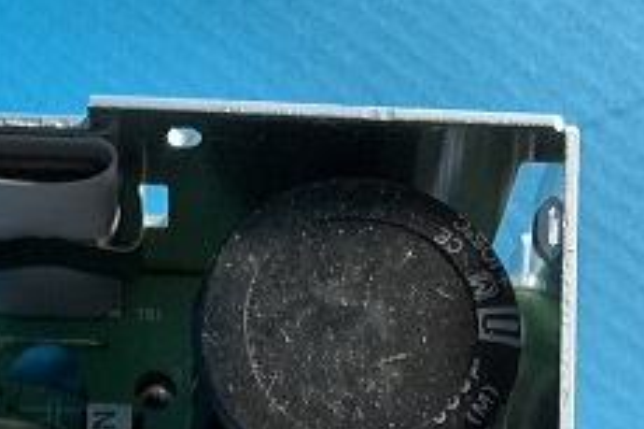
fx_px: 1698
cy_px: 986
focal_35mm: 95
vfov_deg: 12.0
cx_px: 197
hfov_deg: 21.4
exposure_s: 1/60
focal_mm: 4.25
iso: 400
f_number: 1.8
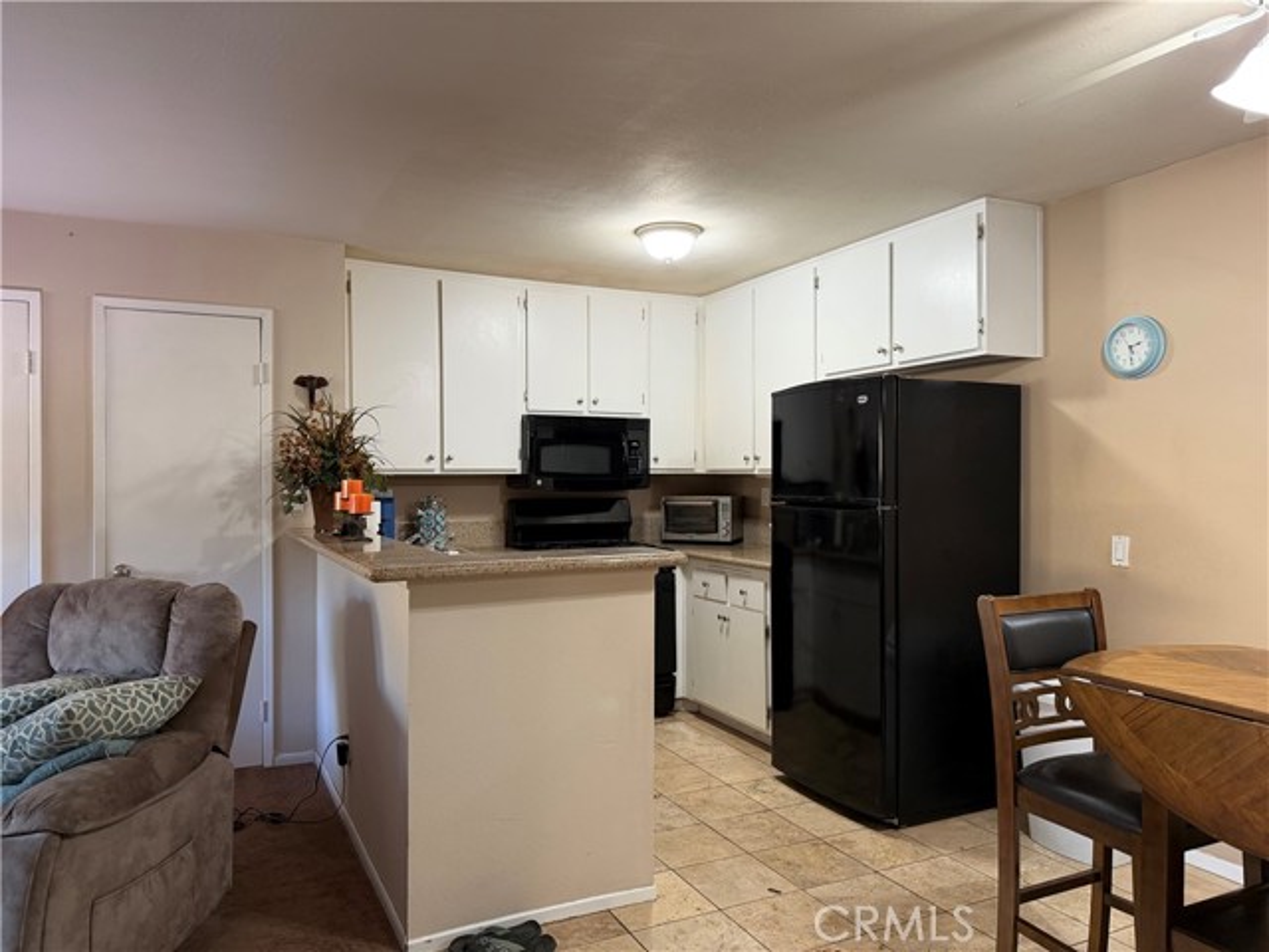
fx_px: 880
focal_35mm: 24
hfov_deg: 71.6
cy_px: 476
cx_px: 634
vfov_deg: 56.8
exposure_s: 1/60
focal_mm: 6.76
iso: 250
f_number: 1.78
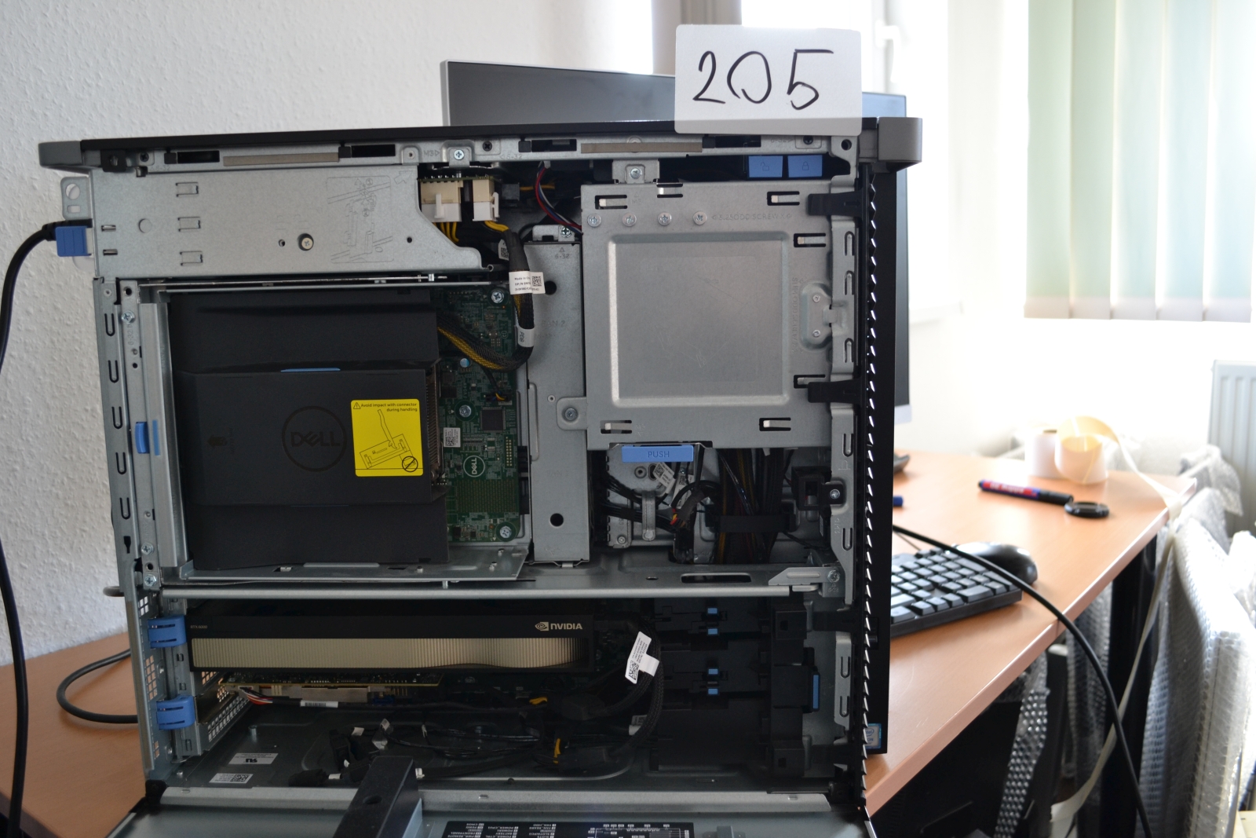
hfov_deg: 61.9
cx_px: 628
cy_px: 419
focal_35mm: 30
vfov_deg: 43.6
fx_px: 1047
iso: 400
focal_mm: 20
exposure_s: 1/40
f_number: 3.8
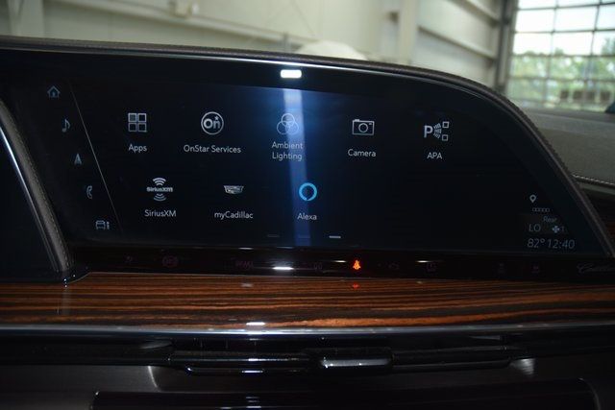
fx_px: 461
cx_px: 308
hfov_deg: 67.4
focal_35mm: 27
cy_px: 205
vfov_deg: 48.0
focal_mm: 18
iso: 500
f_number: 3.5
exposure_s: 1/60
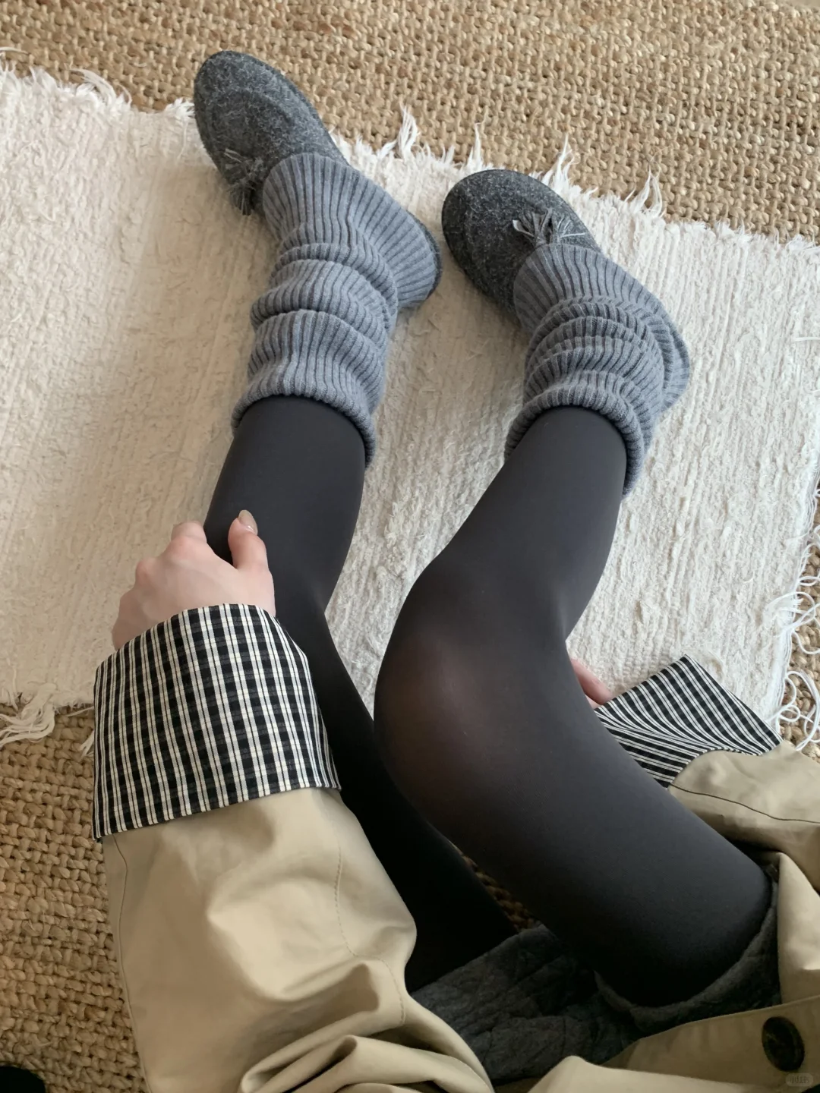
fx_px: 821
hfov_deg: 53.1
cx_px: 410
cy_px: 546
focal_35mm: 26
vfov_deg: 67.3
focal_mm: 4.25
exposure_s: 1/60
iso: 200
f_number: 1.8
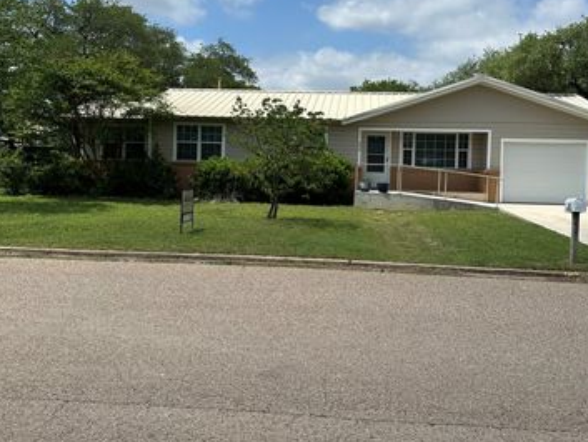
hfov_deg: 53.9
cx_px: 300
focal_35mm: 34
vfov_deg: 41.5
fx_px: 578
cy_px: 168
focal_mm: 6.86
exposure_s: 1/7042
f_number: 1.78
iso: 80
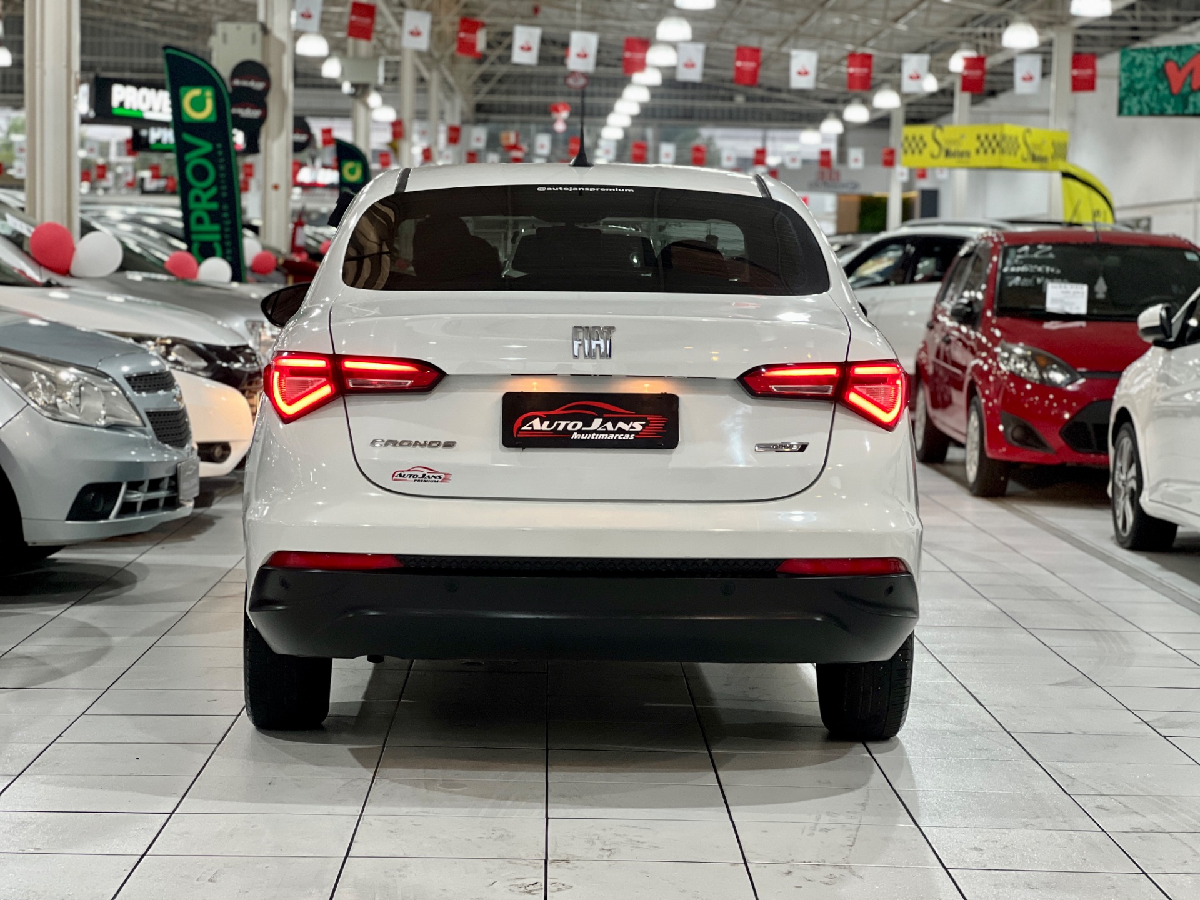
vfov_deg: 19.1
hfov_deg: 25.3
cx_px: 600
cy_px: 450
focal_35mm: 77
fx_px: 2669
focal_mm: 9
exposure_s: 1/40
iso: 250
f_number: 2.8
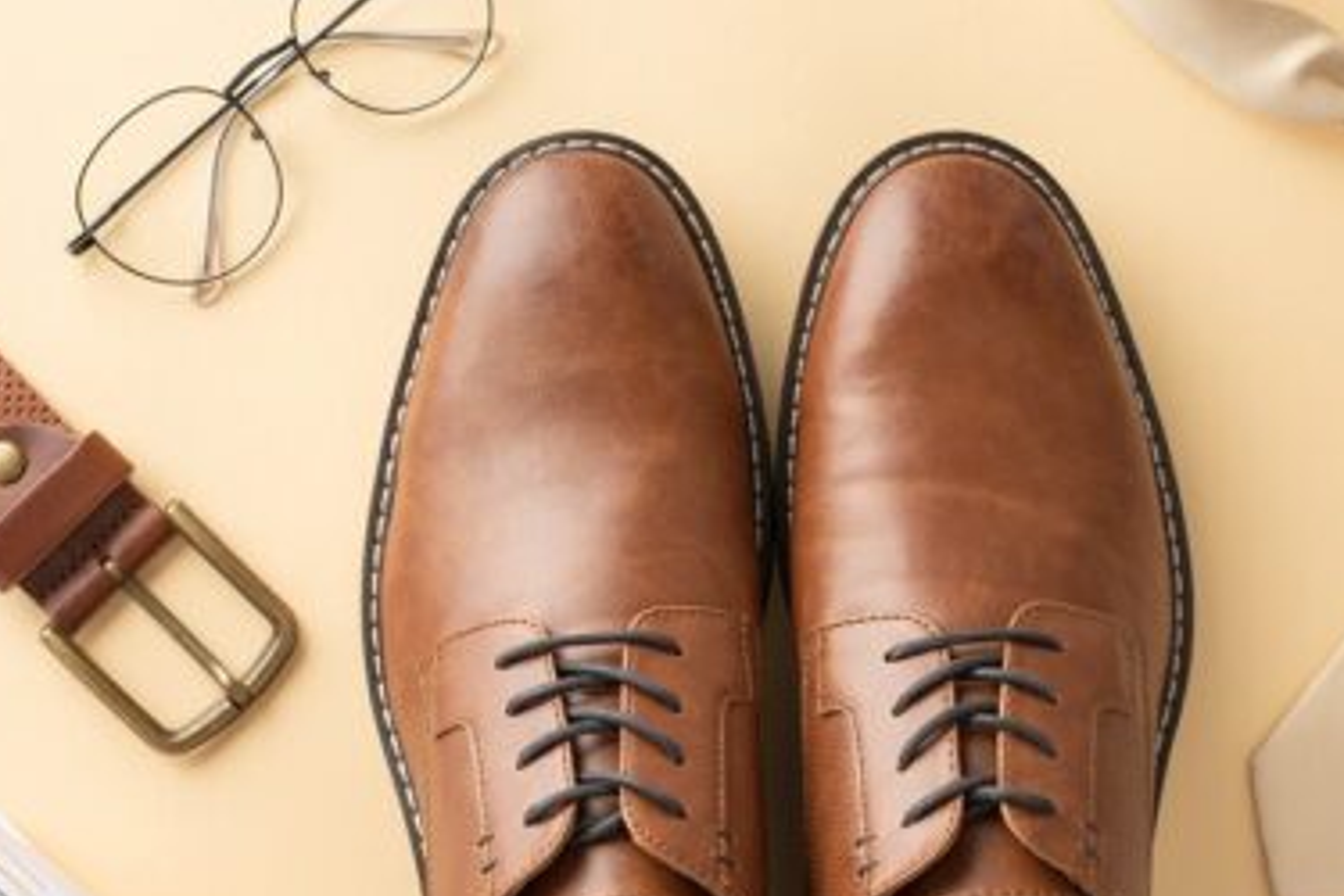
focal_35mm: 78
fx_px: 2912
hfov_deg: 26.0
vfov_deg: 17.4
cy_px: 695
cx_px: 769
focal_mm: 50
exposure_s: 1/125
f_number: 8
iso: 100
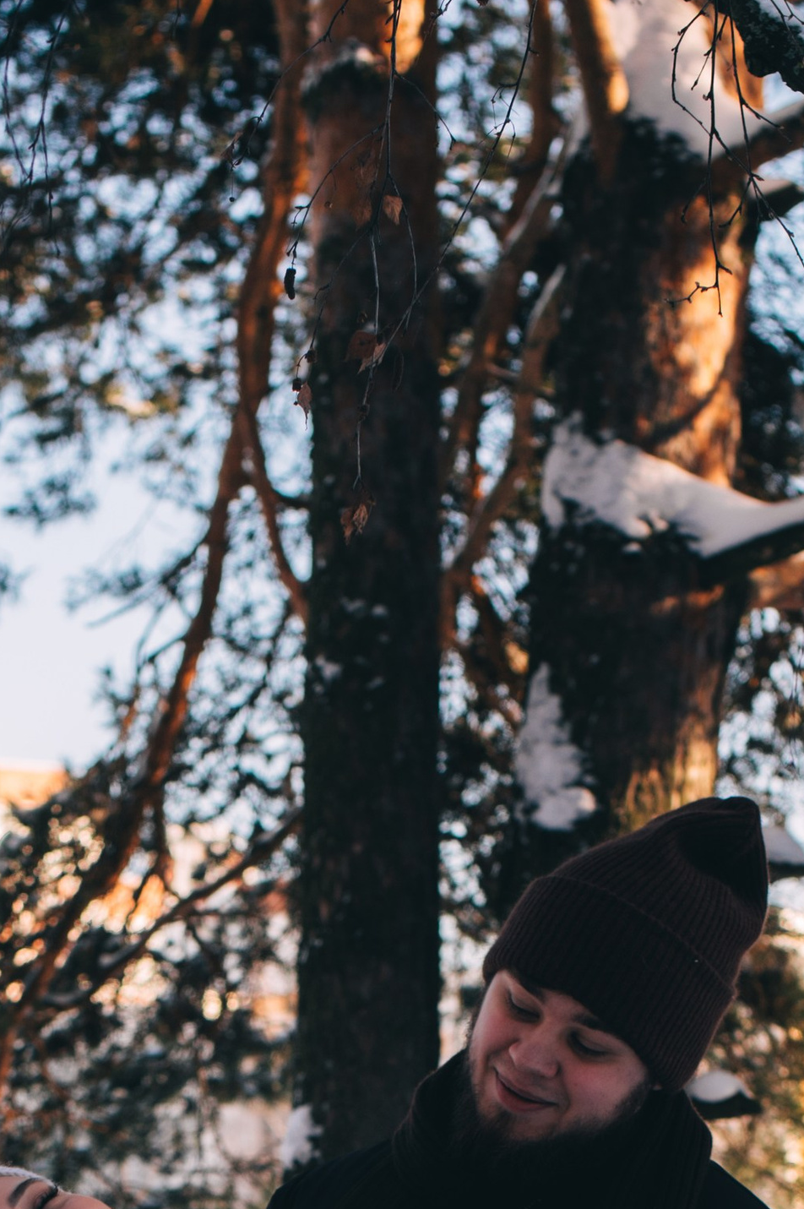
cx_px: 240
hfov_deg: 11.3
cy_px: 1567
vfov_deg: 16.1
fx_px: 4059
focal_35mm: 121
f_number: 4.5
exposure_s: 1/400
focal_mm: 45
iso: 200
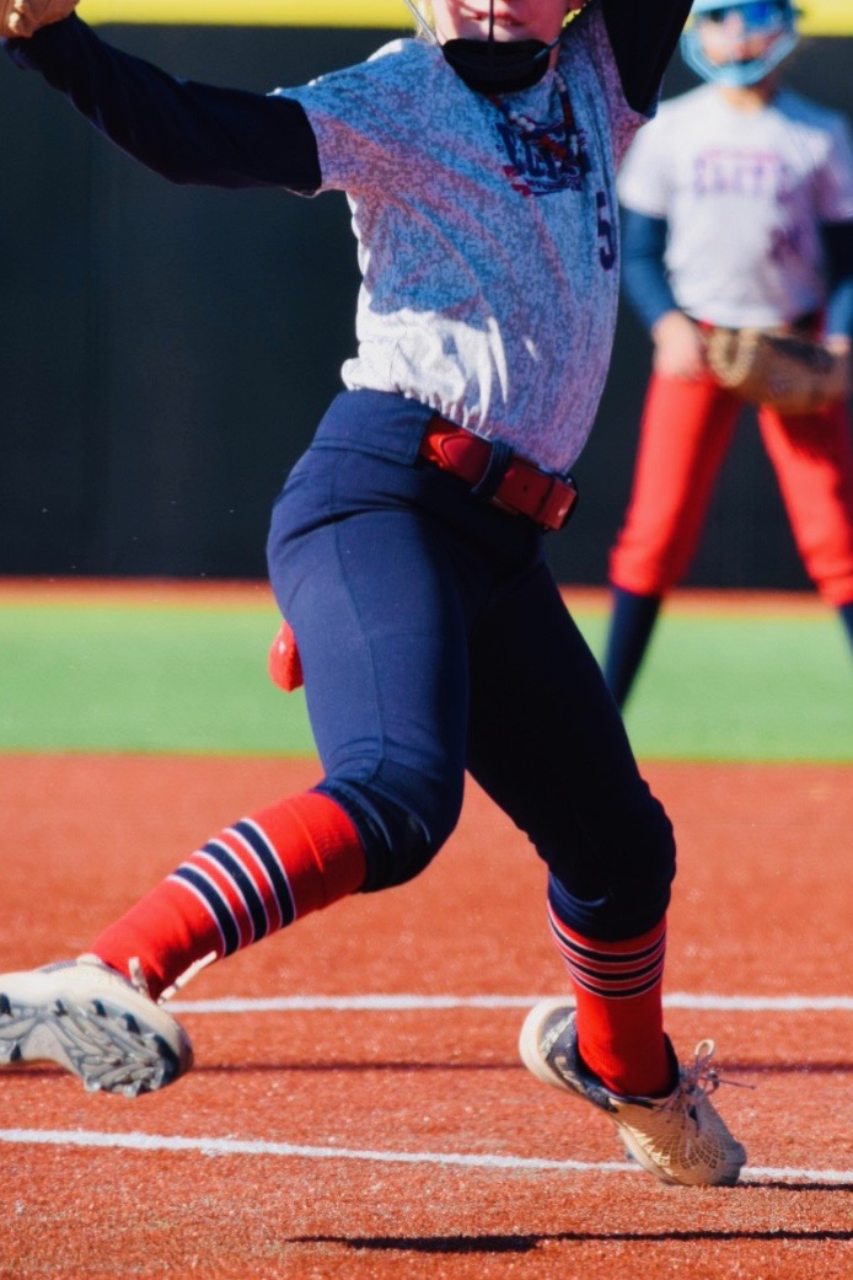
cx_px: 498
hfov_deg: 2.8
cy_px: 339
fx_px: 17414
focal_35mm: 490
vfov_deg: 4.2
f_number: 6.3
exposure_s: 1/1600
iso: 400
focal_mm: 210
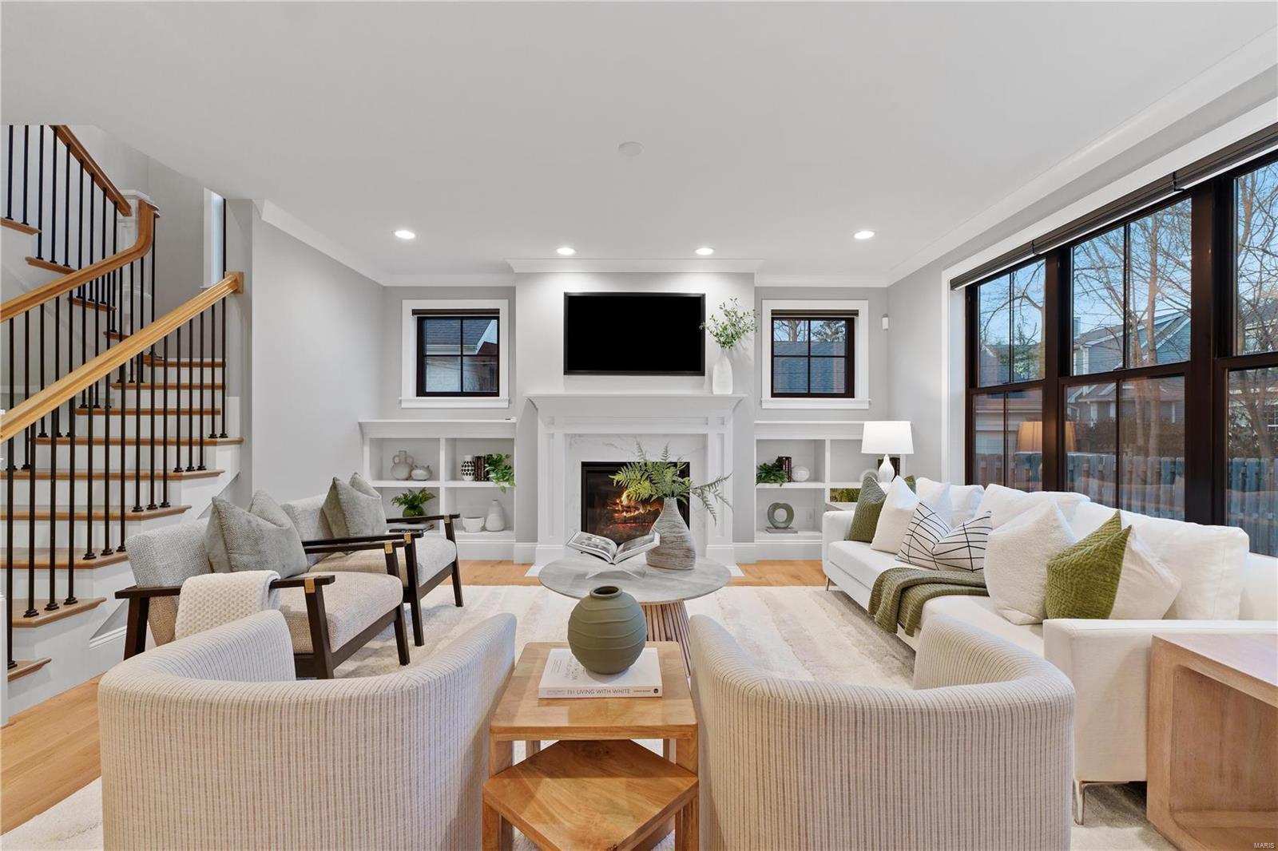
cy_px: 426
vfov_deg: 77.3
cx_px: 639
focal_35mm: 15
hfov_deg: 100.4
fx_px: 532
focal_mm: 10
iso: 400
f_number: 5.6
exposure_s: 1/5
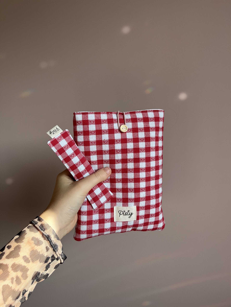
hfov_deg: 53.1
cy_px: 154
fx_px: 231
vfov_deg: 67.3
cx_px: 116
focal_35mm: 26
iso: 50
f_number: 1.6
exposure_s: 1/664
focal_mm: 5.1
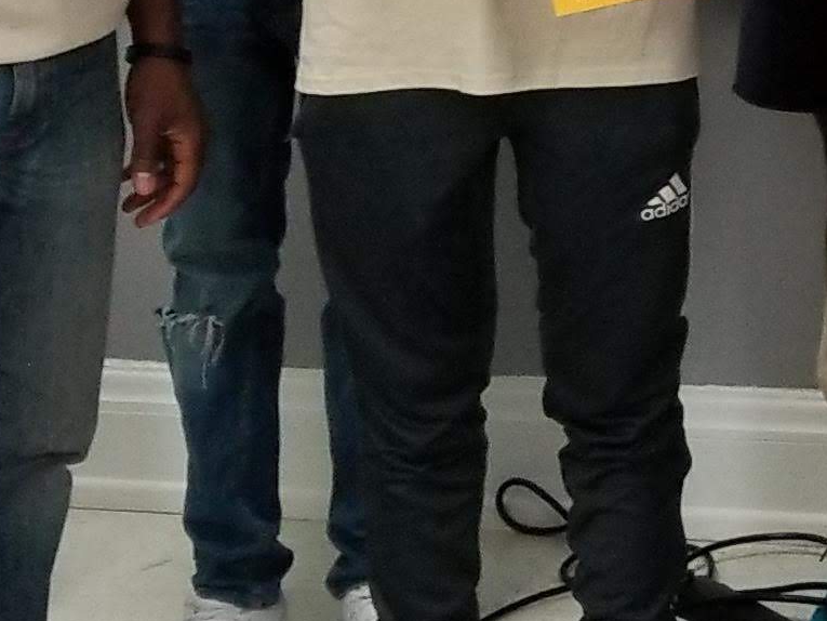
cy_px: -351
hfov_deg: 13.1
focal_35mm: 137
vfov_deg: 10.4
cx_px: 1454
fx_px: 3274
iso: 200
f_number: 1.7
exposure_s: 1/40
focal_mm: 4.3
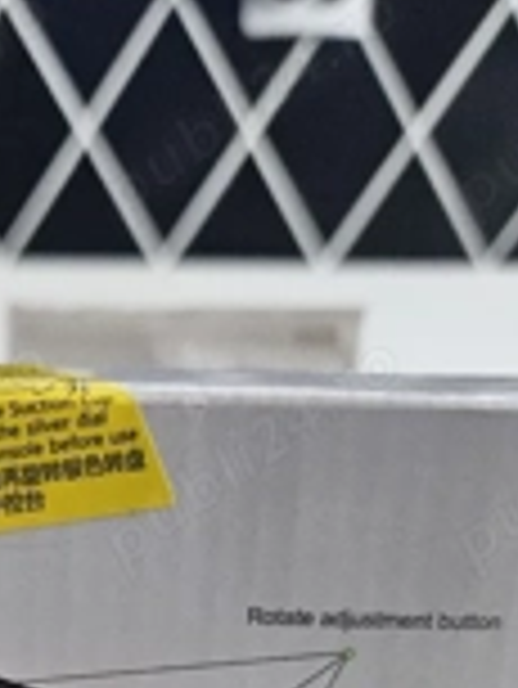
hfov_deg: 23.4
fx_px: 1195
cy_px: 859
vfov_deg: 27.6
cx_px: -9
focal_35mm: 60
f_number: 1.8
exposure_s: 1/25.1
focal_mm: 5.4
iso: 640
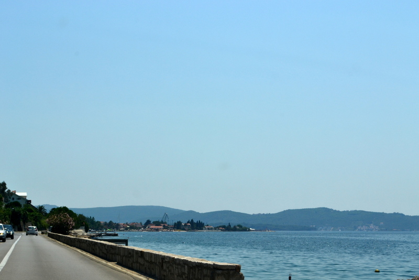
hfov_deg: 26.0
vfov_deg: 17.5
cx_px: 210
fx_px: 908
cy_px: 140
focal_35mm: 78
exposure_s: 1/500
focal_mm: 52
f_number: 11
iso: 250
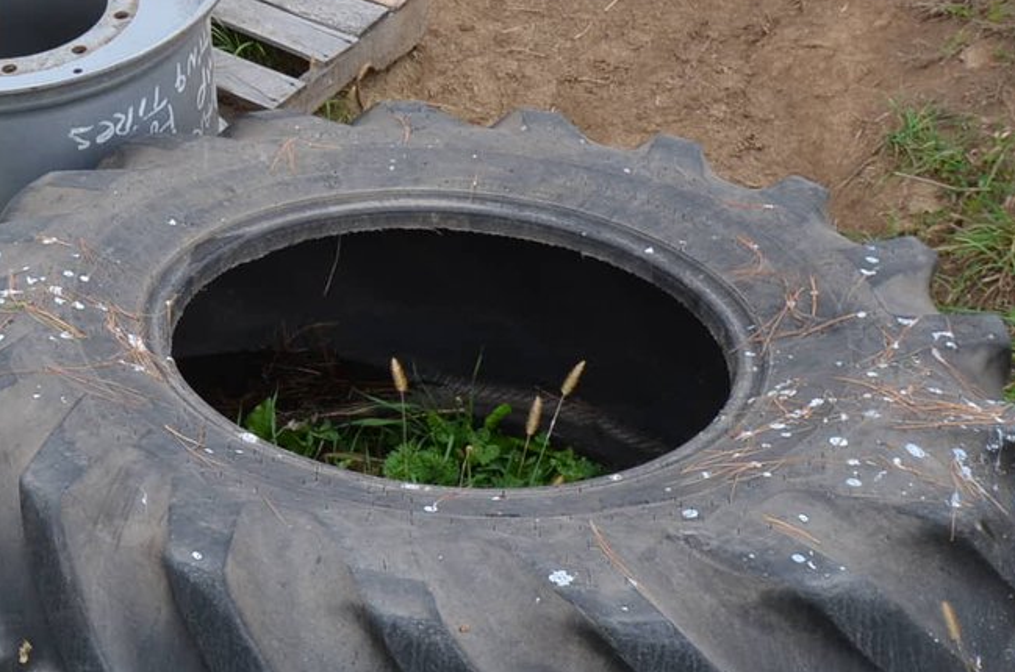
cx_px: 0
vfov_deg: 19.7
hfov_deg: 28.2
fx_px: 1894
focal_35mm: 67
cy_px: 62
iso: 200
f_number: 7.1
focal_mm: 17
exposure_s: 1/200
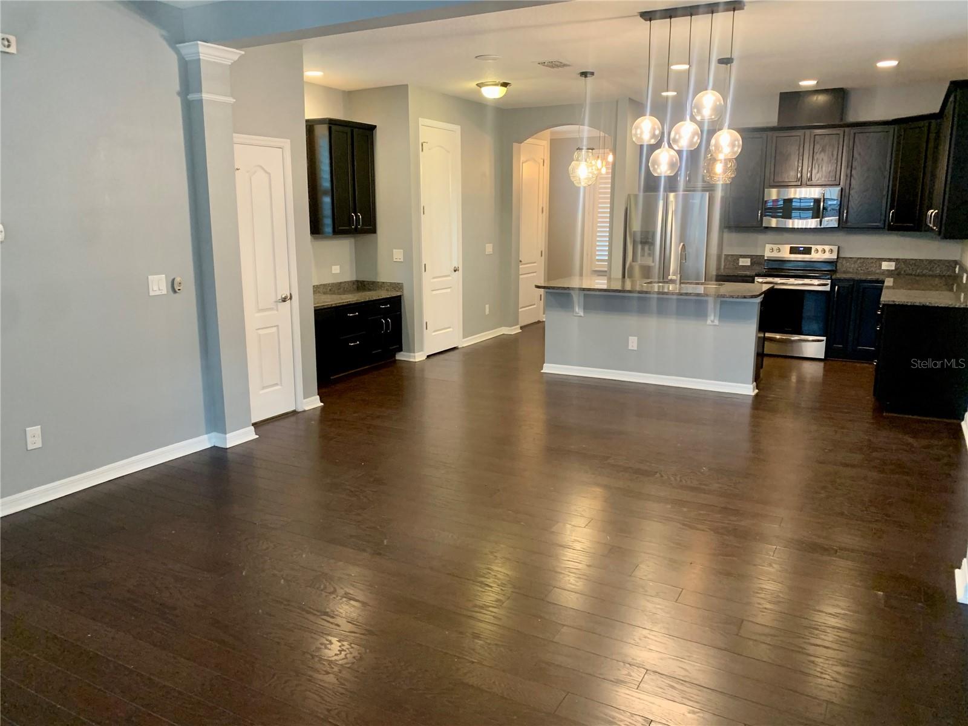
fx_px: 727
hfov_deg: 67.3
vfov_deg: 53.1
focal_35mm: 26
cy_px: 363
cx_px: 484
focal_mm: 4.25
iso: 320
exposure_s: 1/60
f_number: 1.8
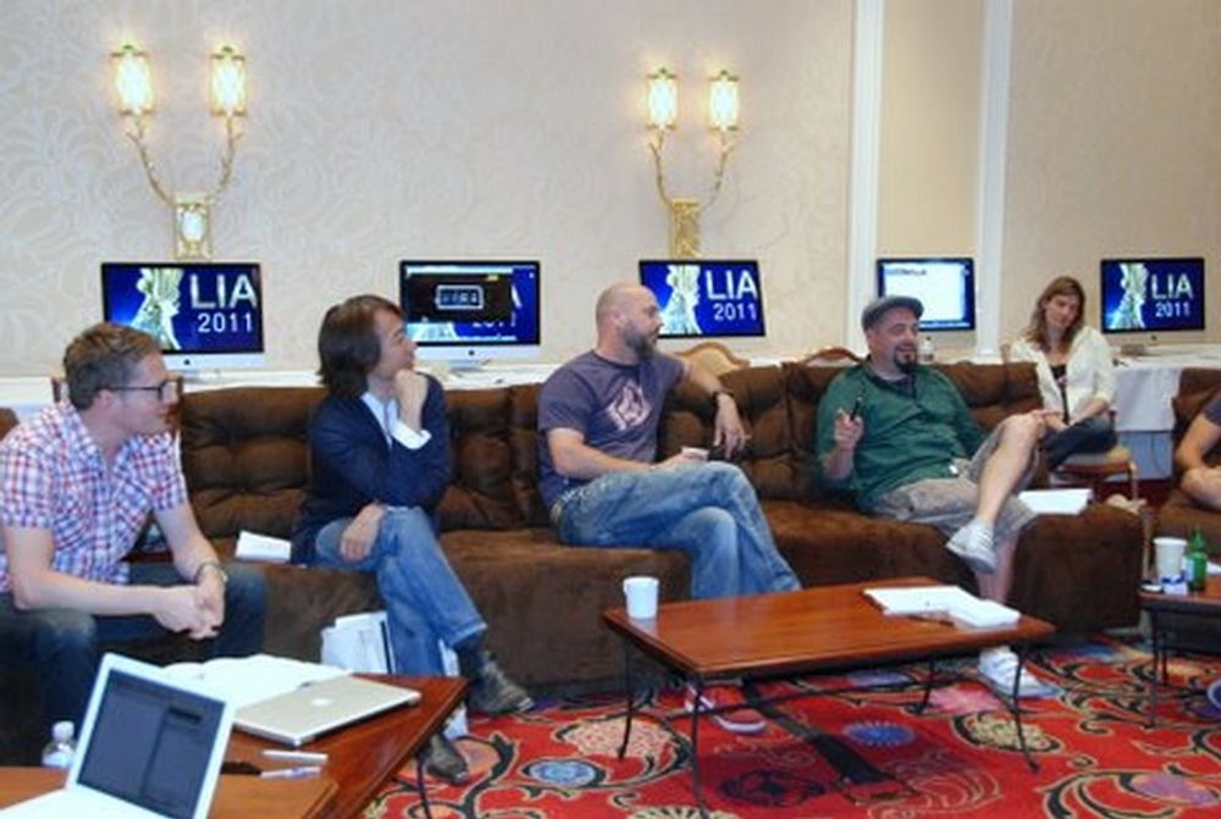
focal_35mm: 44
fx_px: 1478
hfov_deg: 44.9
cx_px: 610
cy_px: 410
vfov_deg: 31.0
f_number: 5.6
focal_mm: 29
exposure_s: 1/60
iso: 1600
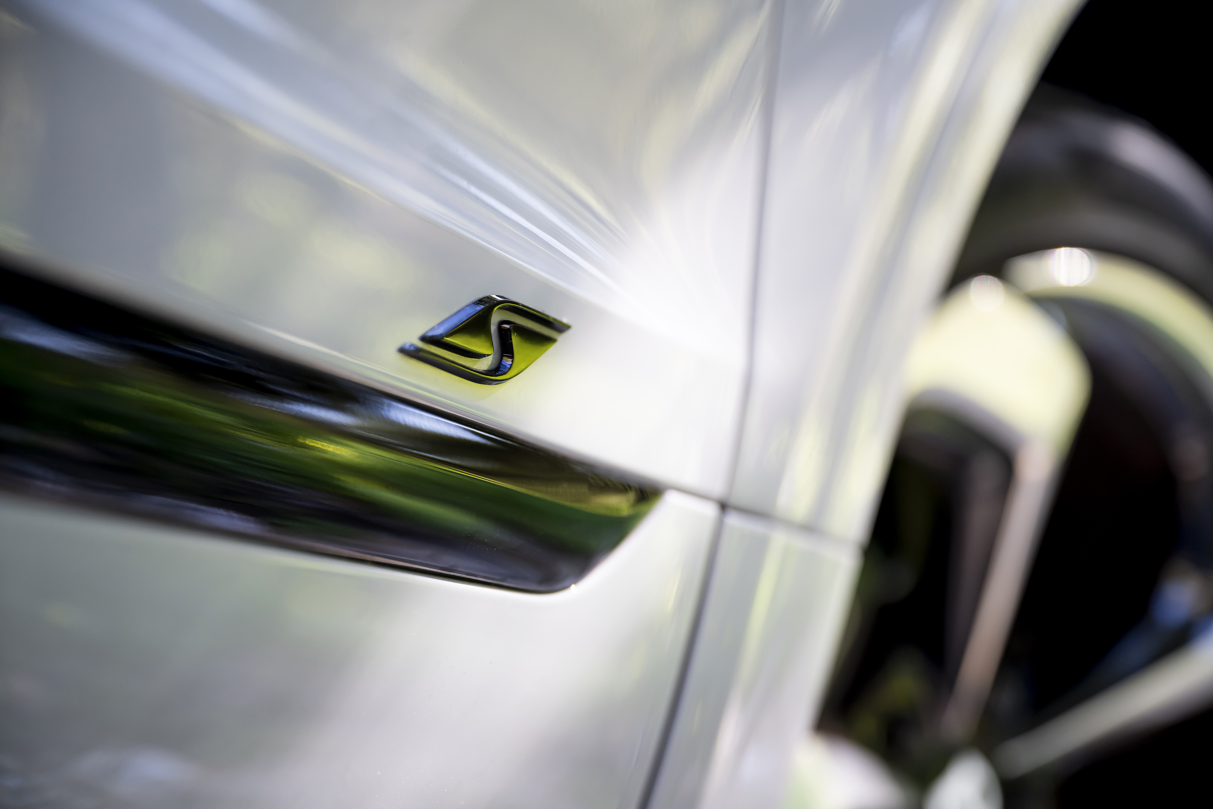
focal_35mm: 60
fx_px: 2022
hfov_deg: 33.4
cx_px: 606
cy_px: 404
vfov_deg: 22.6
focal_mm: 60
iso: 400
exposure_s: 1/100
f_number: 3.2
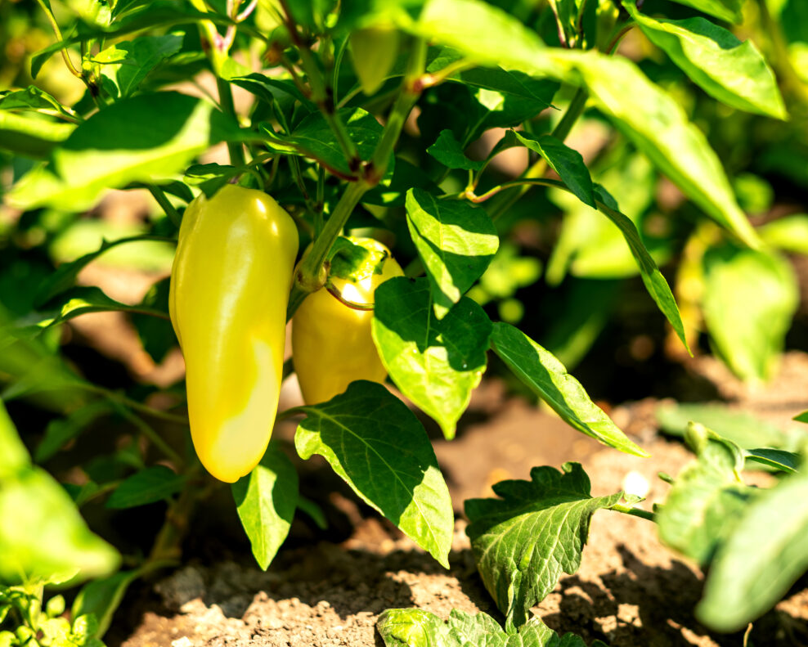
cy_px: 320
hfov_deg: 33.0
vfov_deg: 26.7
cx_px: 431
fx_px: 1363
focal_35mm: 57
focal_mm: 50
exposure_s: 1/1000
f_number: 2.5
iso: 100
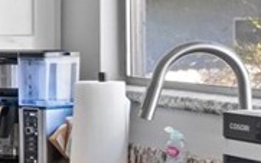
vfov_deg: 9.1
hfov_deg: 11.6
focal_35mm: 144
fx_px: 1024
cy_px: 21
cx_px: -389
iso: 1000
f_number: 8
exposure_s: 1/6
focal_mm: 25
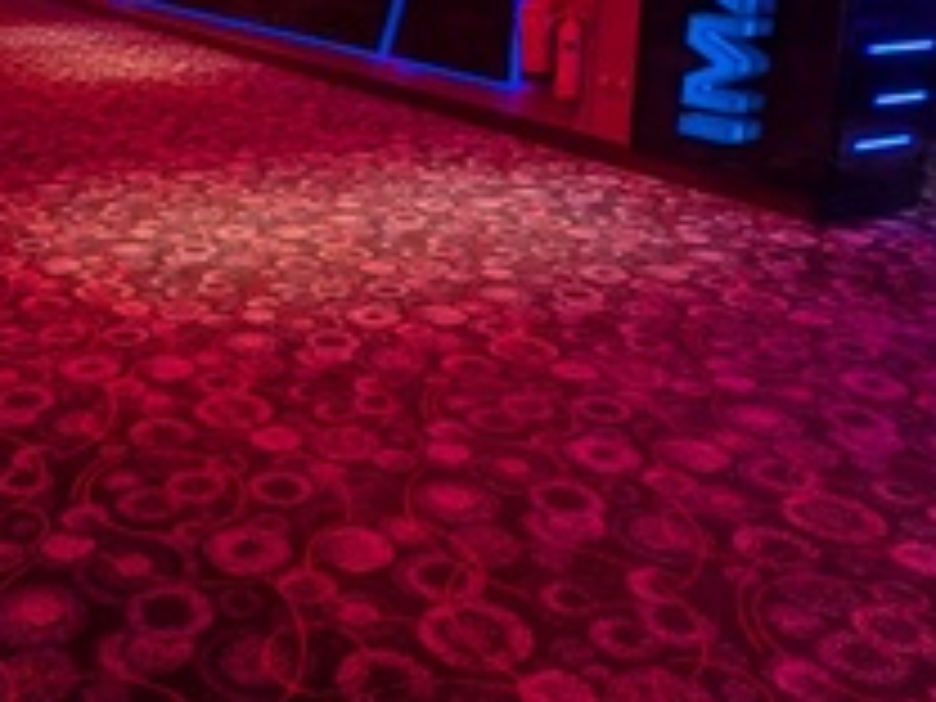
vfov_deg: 36.7
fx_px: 1000
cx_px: 171
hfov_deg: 47.1
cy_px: 94
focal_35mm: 37
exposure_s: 1/33.3
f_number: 1.95
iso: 85
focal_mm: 2.23
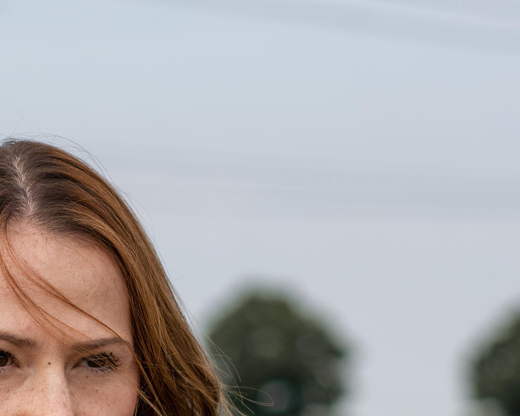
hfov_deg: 5.9
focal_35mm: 329
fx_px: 5063
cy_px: 672
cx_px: 47
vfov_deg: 4.7
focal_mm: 85
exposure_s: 1/1000
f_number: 4.5
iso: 320
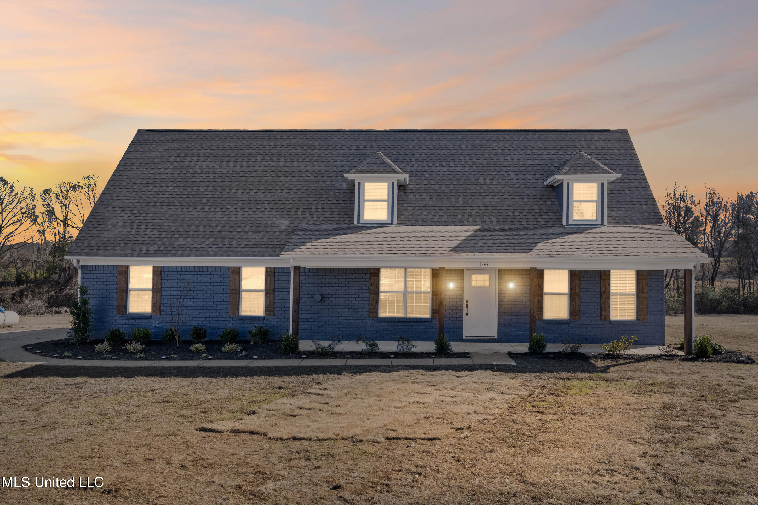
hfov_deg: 60.3
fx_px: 653
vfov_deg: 42.3
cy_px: 252
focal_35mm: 31
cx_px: 379
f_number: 9
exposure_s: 1/800
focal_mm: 31
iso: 1000
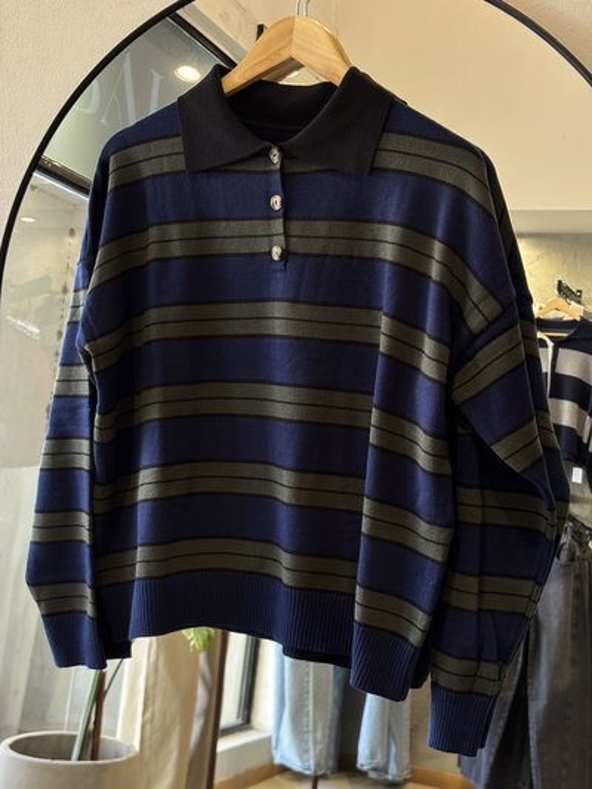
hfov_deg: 28.0
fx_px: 1185
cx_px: 296
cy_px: 394
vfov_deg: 36.8
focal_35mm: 52
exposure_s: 1/33
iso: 160
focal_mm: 5.96
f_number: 1.6
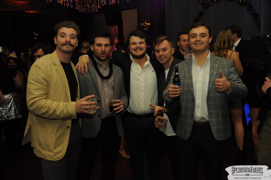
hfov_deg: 51.3
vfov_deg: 35.4
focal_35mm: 38
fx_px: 282
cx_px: 136
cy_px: 90
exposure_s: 1/60
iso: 800
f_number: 4
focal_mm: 25
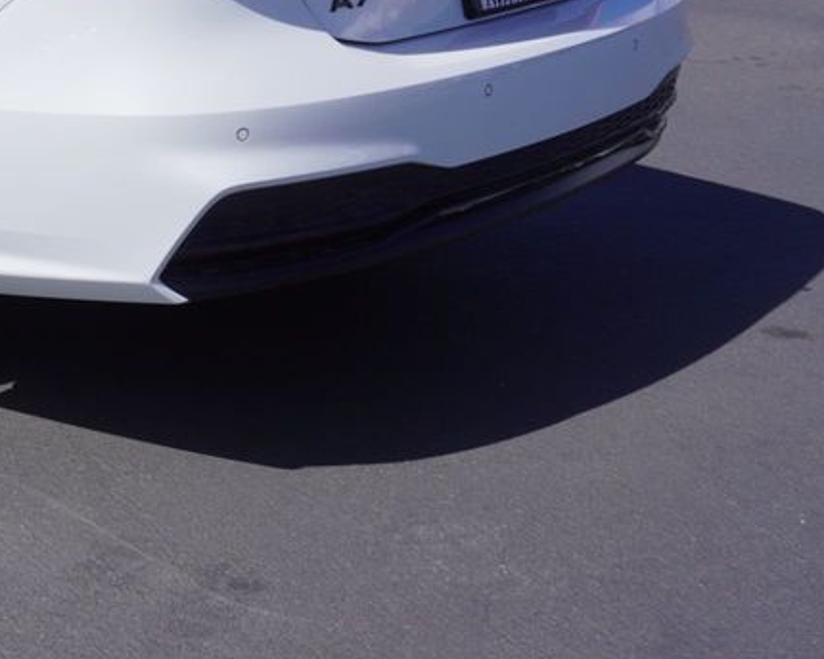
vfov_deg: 19.4
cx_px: -149
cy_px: 15
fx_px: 1881
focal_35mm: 77
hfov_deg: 22.8
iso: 100
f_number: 10
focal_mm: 23
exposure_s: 1/250
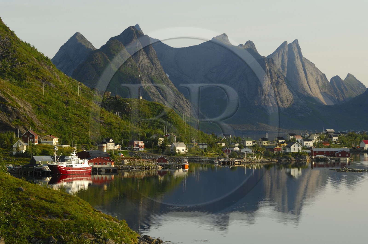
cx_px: 184
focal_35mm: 120
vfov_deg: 11.4
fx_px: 1225
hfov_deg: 17.1
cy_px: 122
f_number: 4.8
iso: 100
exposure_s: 1/250
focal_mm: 80
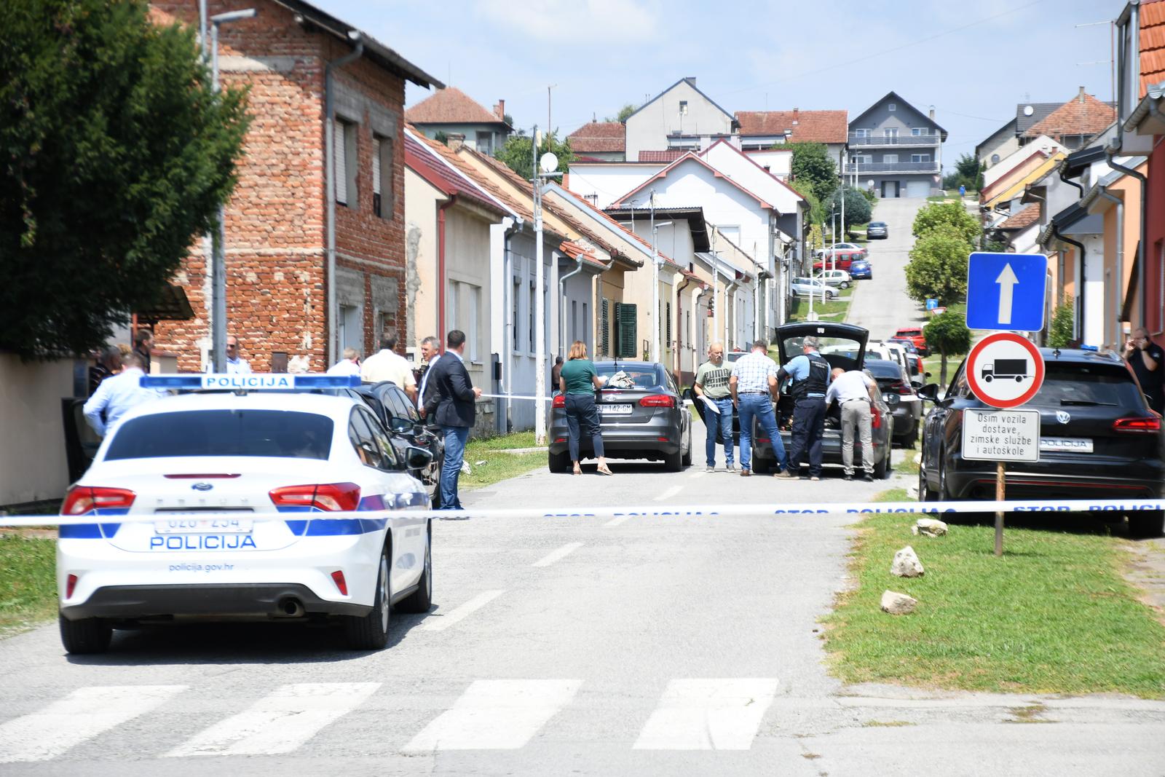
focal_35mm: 112
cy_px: 388
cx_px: 582
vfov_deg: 12.2
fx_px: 3625
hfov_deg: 18.3
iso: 400
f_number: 5
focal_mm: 75
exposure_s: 1/1600
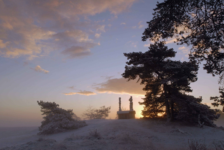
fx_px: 206
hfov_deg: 57.2
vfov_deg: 40.1
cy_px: 75
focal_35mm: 33
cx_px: 112
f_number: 7.1
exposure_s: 1/180
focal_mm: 22
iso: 100
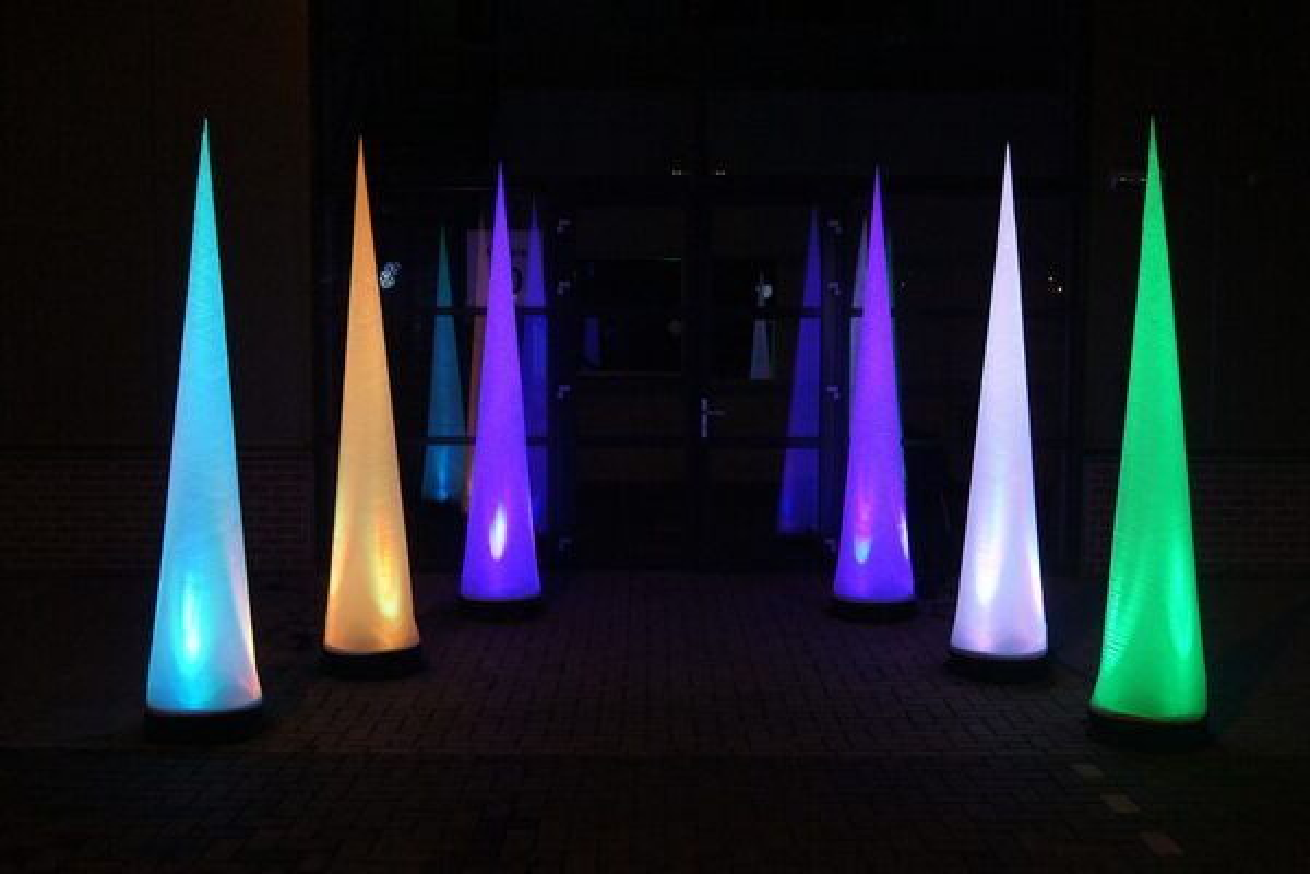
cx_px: 655
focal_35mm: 39
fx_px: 1419
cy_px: 437
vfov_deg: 34.2
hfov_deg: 49.6
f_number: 4.5
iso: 1250
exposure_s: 1/50
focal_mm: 26
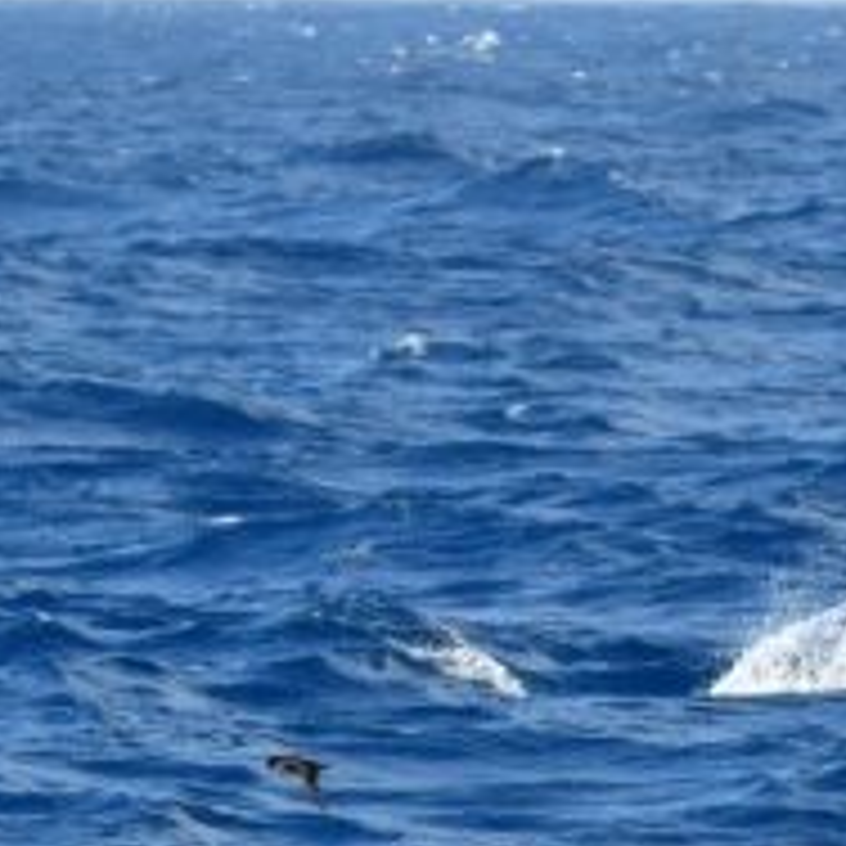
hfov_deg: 2.2
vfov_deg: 2.2
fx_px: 22452
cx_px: 320
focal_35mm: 812
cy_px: 1132
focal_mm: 150
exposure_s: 1/1600
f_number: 7.1
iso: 400
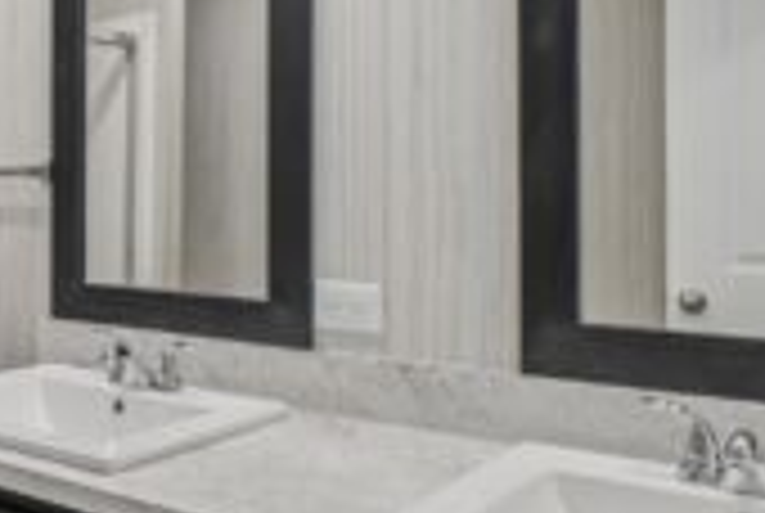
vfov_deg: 30.5
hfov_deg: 40.7
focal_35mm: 44
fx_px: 937
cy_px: 200
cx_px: 63
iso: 640
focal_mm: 10
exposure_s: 1/30
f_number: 8
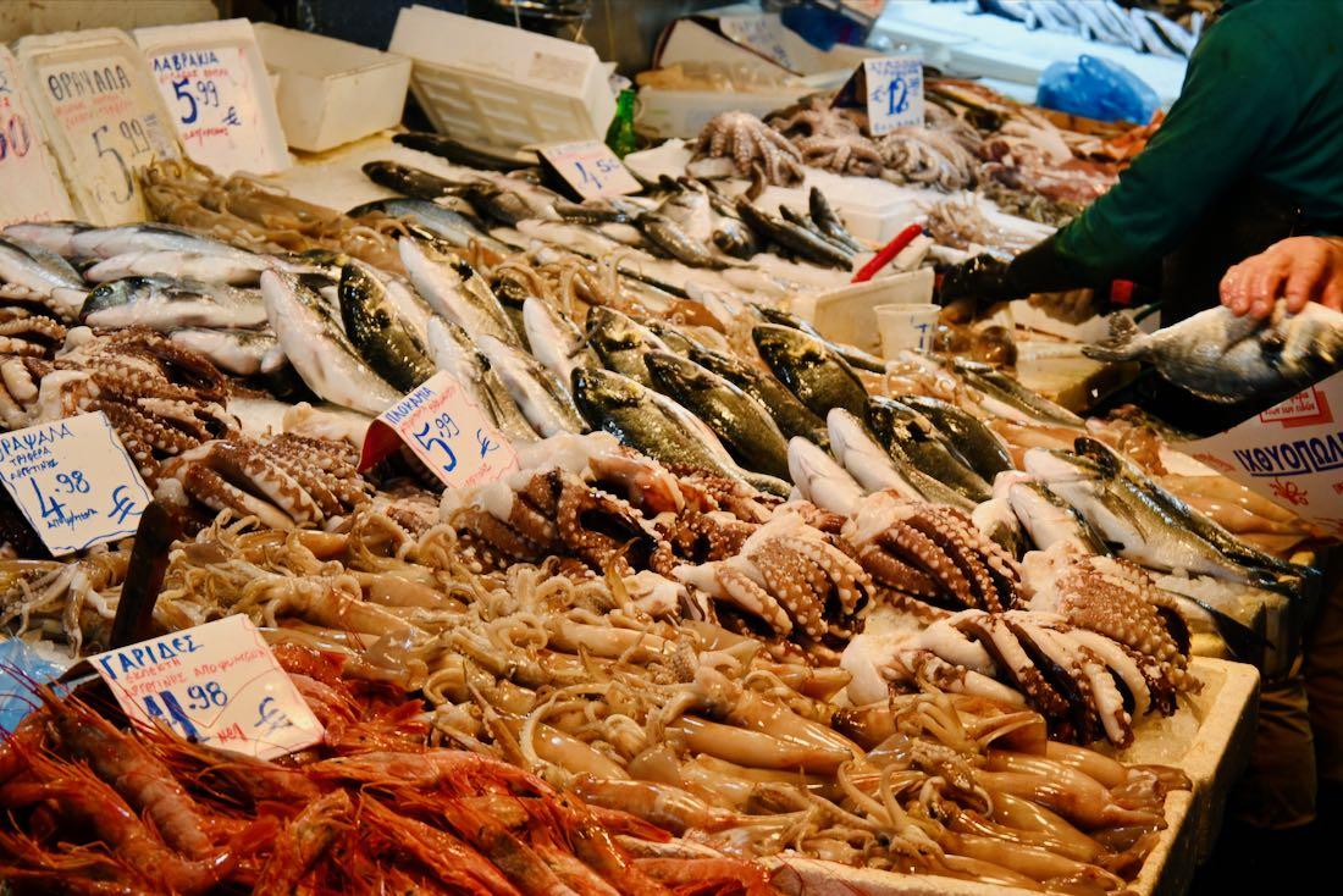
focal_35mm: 70
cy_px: 448
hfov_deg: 28.6
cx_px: 672
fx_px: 2631
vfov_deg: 19.3
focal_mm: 47
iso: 360
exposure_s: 1/250
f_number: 6
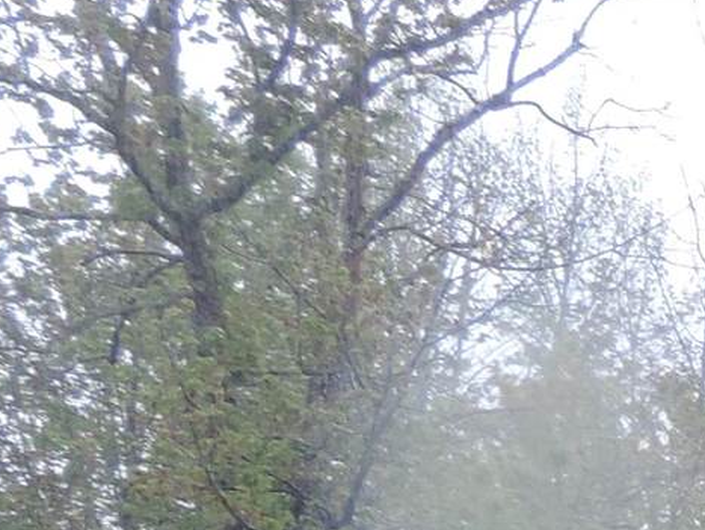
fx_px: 4688
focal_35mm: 230
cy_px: 1187
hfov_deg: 8.0
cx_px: 1618
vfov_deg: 6.2
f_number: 3.3
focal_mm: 6.2
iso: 100
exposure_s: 1/50
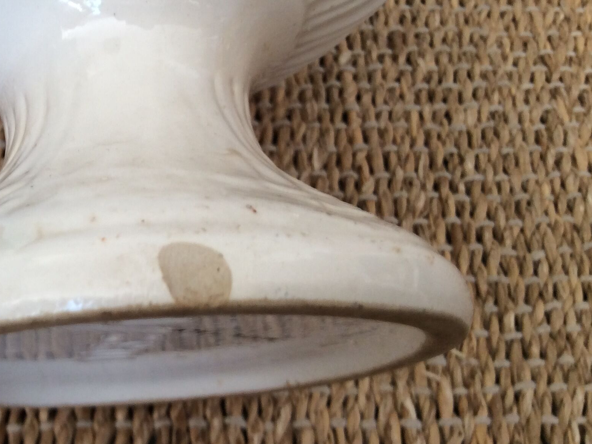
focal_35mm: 53
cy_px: 203
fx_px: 906
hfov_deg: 35.2
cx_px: 128
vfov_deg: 27.5
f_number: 2.4
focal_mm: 3.3
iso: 40
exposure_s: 1/25
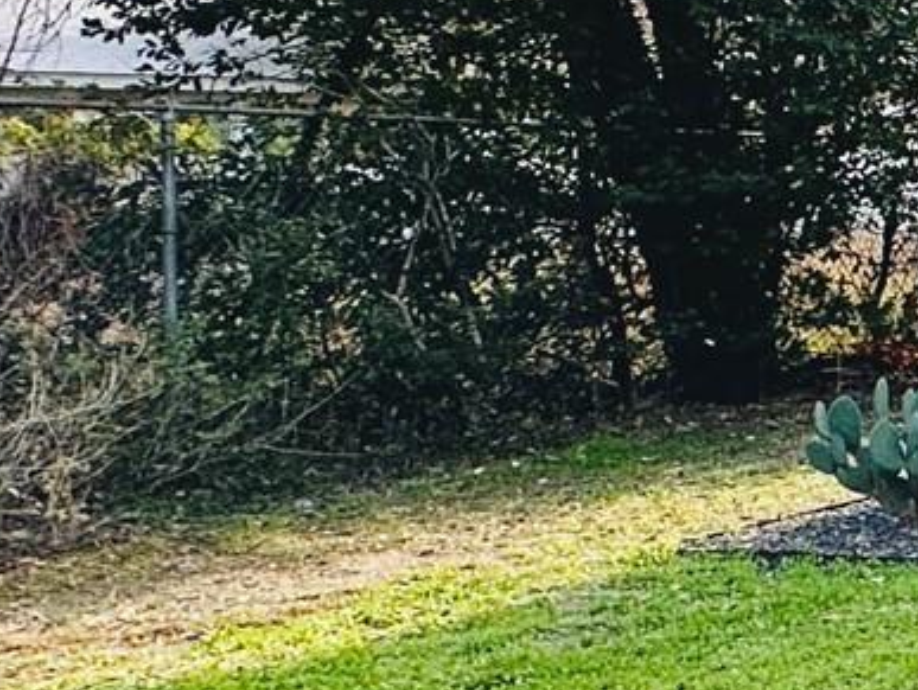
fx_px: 1964
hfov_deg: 15.7
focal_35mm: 74
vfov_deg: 19.5
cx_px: 2125
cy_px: 40
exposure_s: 1/640
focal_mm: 2.22
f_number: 2.2
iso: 40
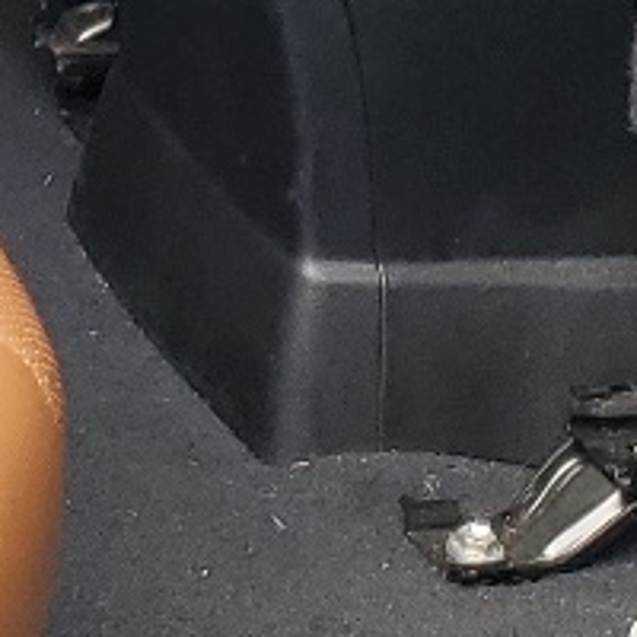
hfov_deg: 9.0
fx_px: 3831
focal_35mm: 184
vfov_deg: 8.8
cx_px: -576
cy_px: -780
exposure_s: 1/244
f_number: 1.5
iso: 50
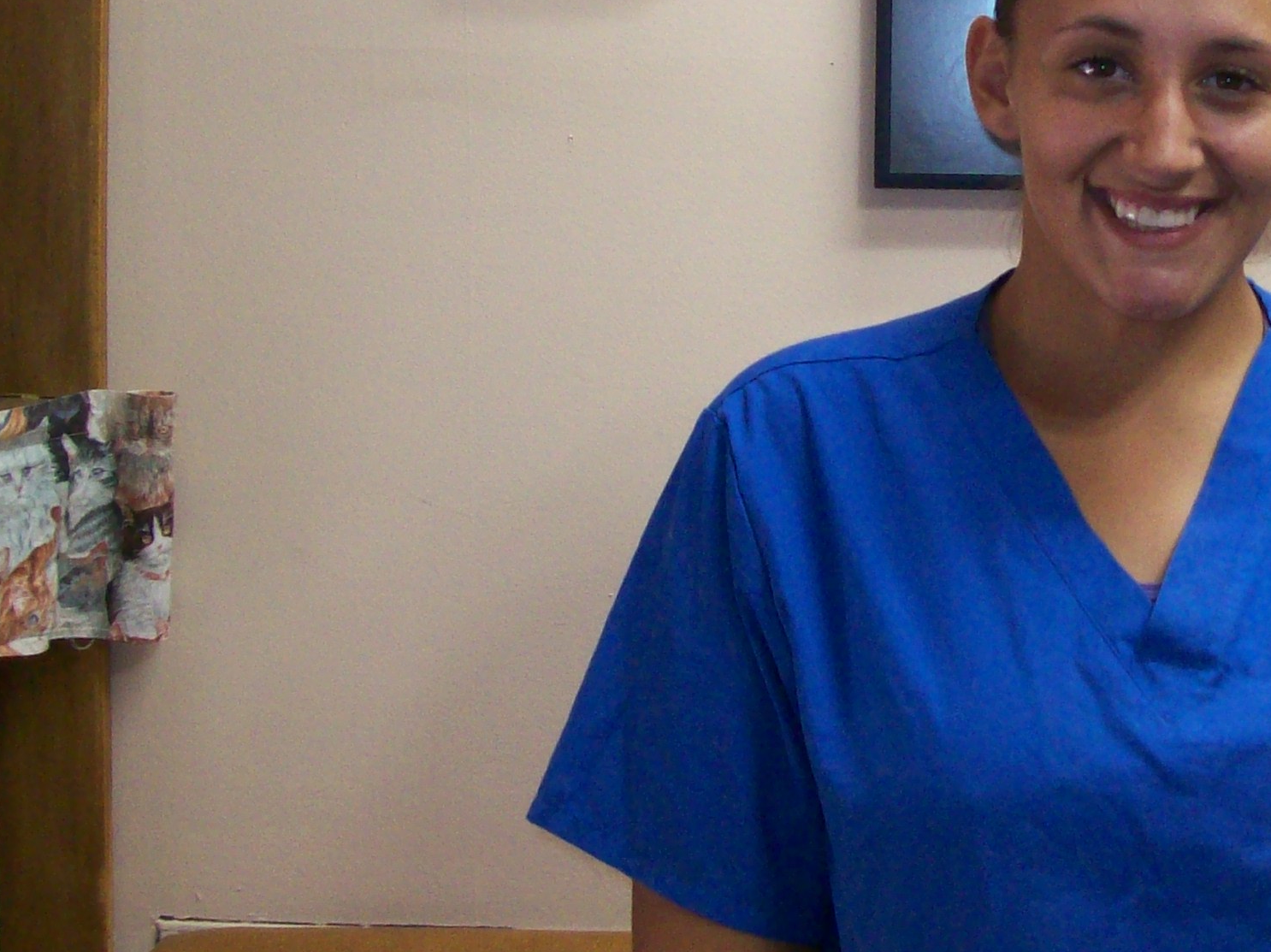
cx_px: 1131
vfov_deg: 21.1
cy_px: 251
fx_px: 2532
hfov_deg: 27.2
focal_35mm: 69
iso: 200
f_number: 2.7
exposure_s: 1/64
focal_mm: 6
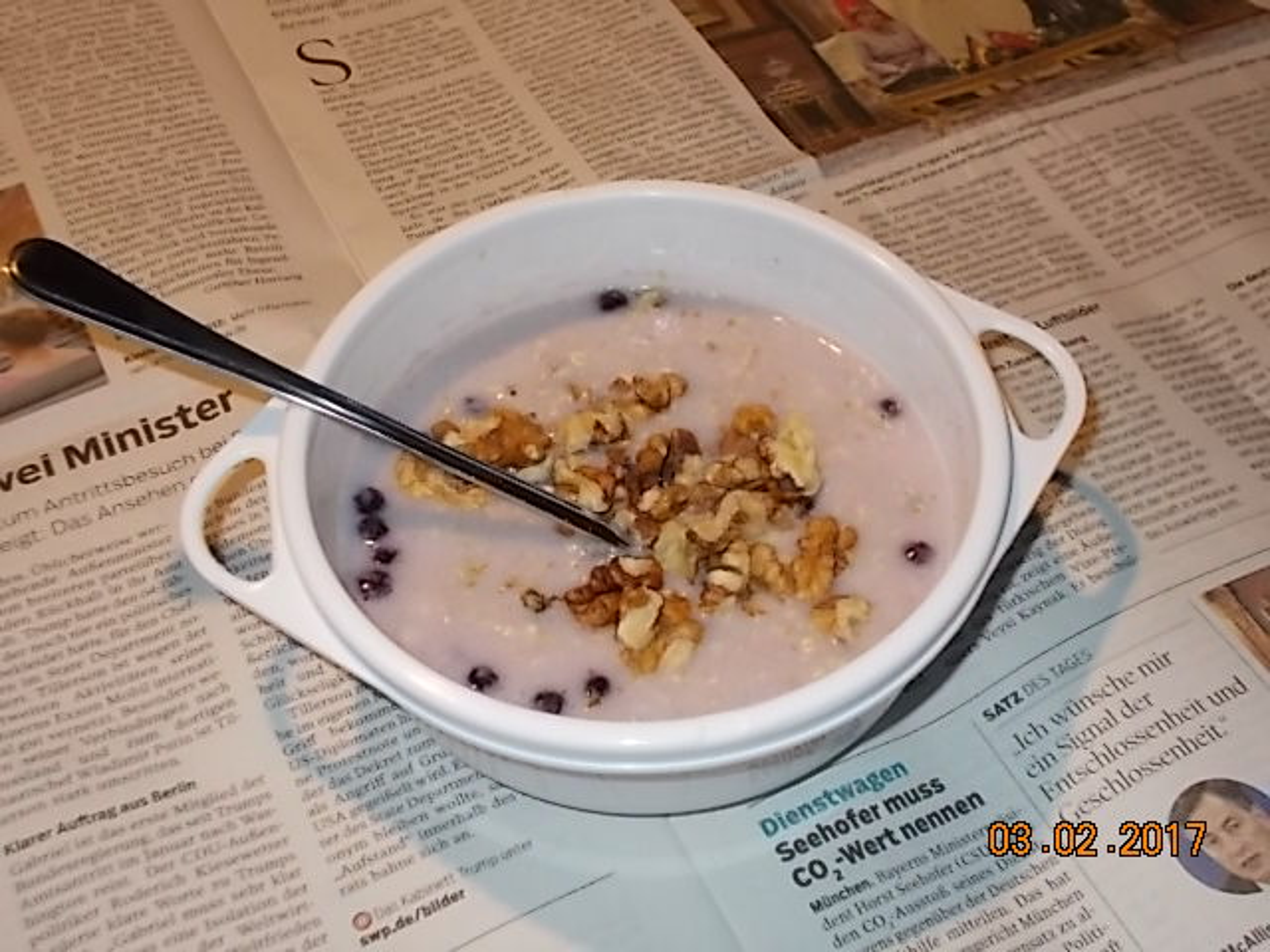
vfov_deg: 32.9
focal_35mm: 44
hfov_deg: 42.9
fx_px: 1614
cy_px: 476
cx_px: 635
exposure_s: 1/30
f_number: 4.2
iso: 200
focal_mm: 7.9
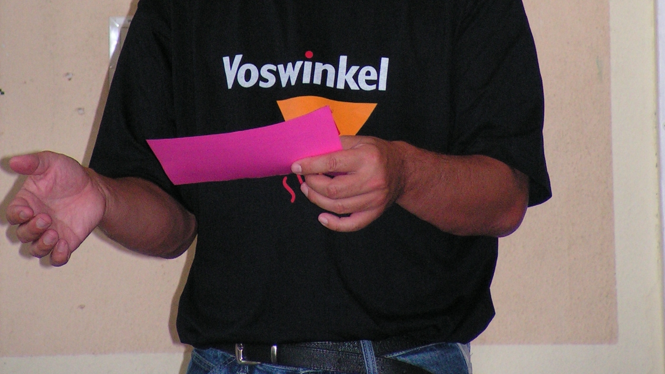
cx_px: 333
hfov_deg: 7.6
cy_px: -27
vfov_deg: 4.3
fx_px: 4989
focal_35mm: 283
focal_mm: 32.4
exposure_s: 1/200
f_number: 3.4
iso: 200
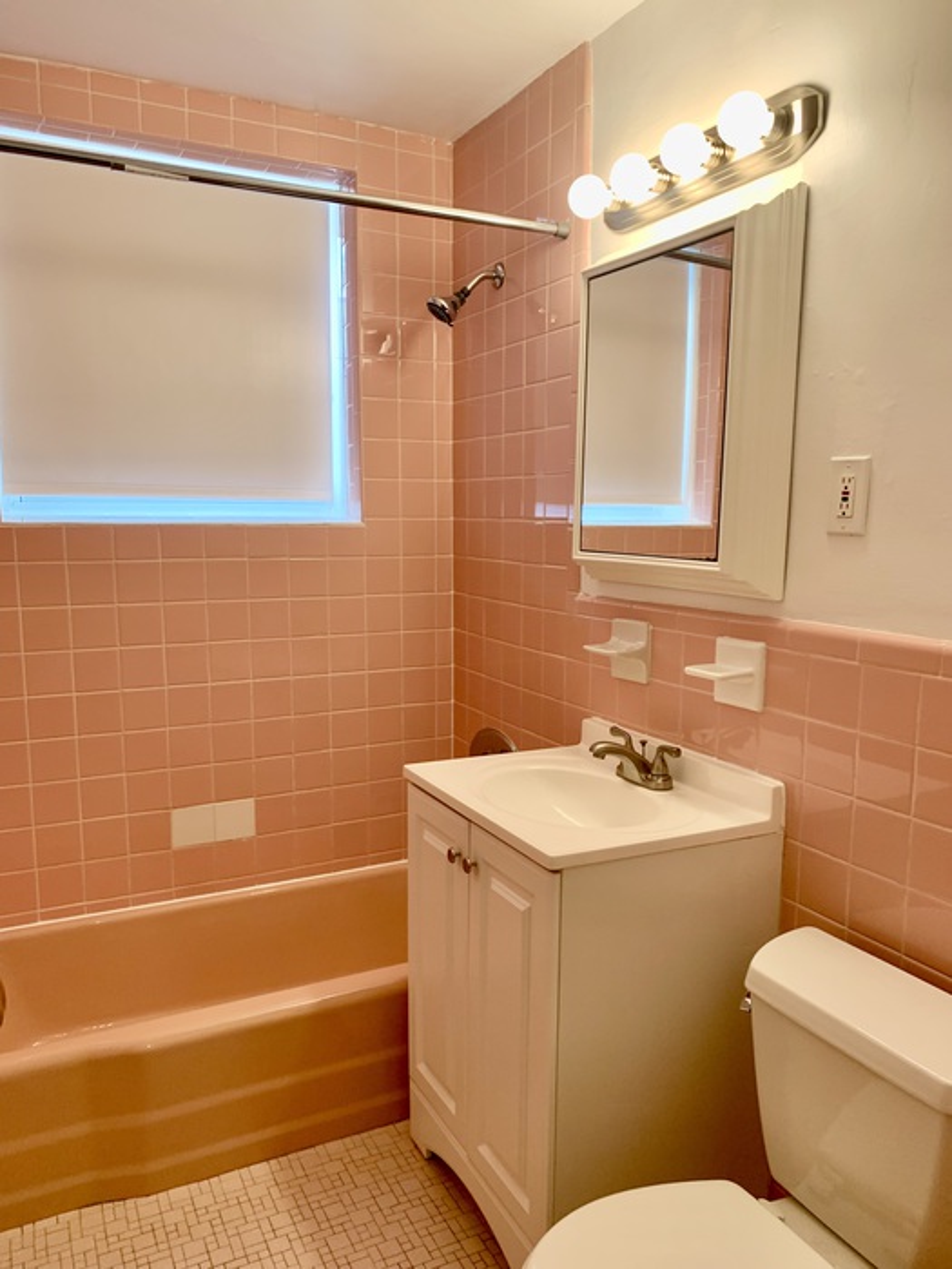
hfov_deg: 53.1
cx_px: 476
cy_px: 634
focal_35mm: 26
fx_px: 953
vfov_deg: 67.3
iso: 50
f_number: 1.8
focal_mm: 4.25
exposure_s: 1/60
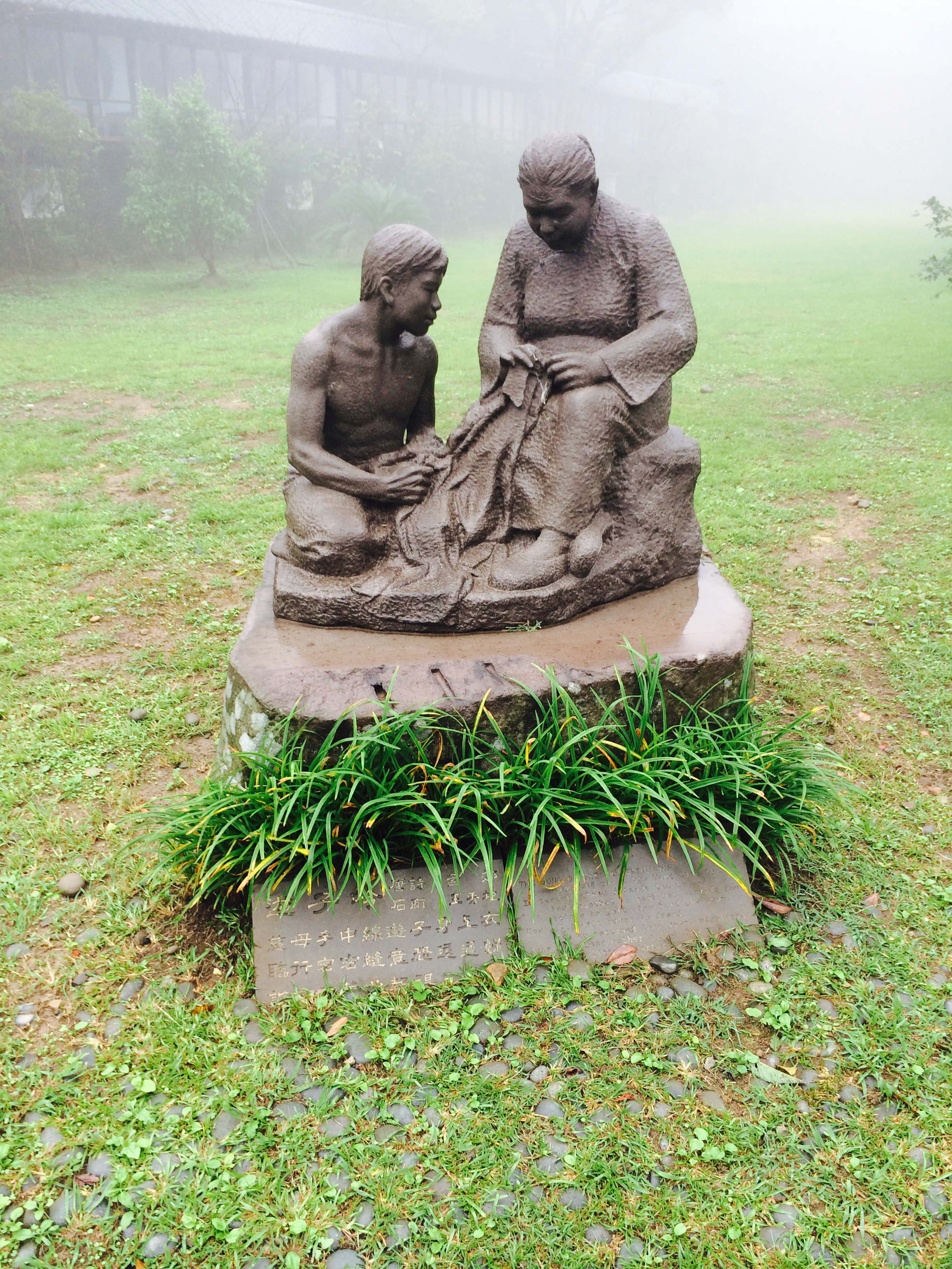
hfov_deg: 46.8
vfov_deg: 60.0
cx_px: 476
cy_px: 634
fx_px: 1100
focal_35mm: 30
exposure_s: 1/120
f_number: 2.2
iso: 40
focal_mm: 4.12
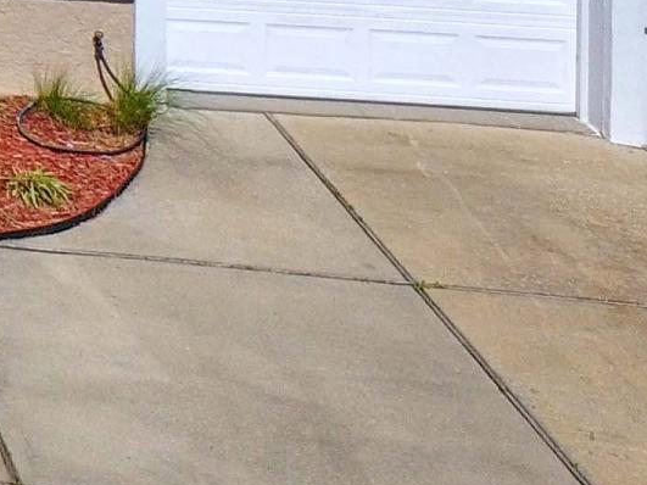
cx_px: -927
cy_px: -702
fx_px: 2112
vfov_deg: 11.0
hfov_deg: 13.0
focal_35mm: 113
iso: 100
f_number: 2.8
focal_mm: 3.6
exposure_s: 1/2618
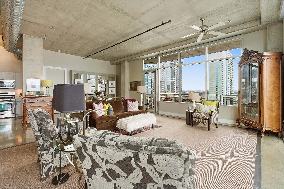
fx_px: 126
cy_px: 94
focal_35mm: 16
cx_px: 142
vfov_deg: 73.7
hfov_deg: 96.7
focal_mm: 16
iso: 320
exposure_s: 1/500
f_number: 9
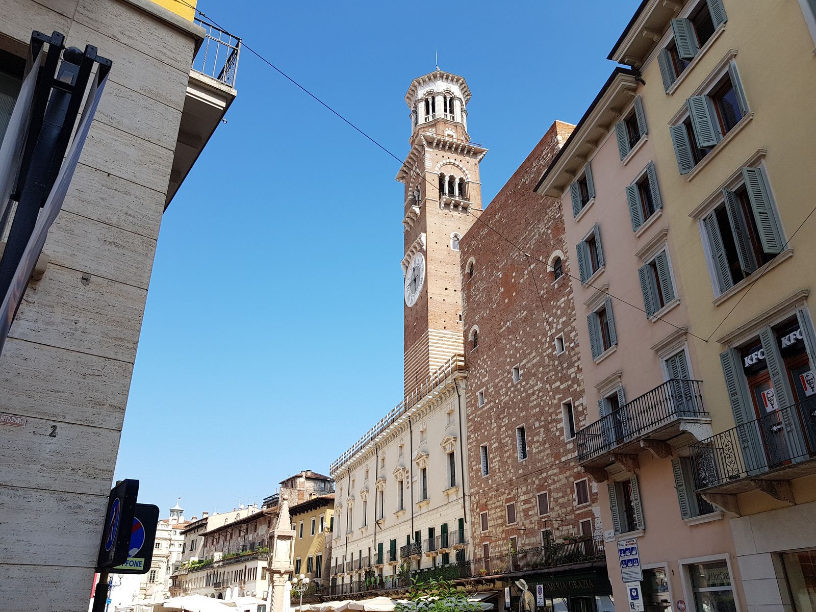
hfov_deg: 67.3
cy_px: 306
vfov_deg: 53.1
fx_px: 613
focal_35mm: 26
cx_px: 408
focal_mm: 4.2
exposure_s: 1/1396
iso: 50
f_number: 1.7
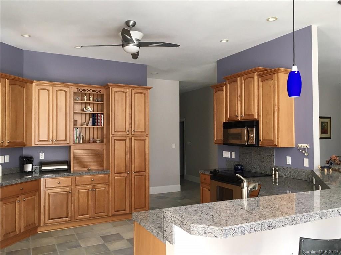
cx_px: 170
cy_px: 128
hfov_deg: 61.7
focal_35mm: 29
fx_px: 286
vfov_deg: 48.2
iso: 64
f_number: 2.2
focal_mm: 4.15
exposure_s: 1/30
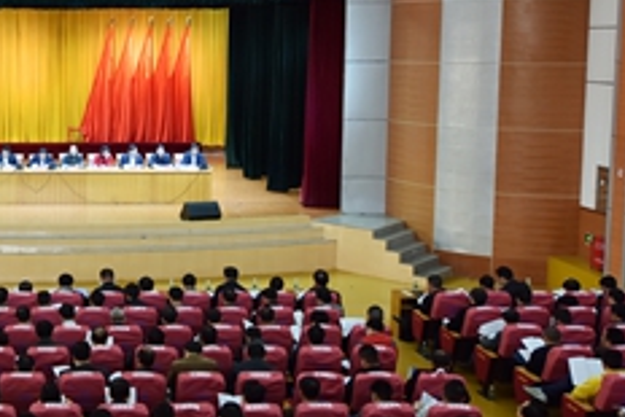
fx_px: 990
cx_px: 22
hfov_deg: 32.6
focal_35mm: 57
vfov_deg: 23.7
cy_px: 130
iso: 400
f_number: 4
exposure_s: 1/60
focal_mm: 24
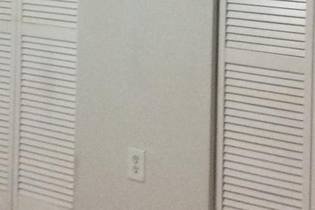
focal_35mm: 102
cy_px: -80
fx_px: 892
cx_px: 105
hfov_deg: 20.0
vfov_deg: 12.9
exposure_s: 1/24
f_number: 2.4
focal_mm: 3.3
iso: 100
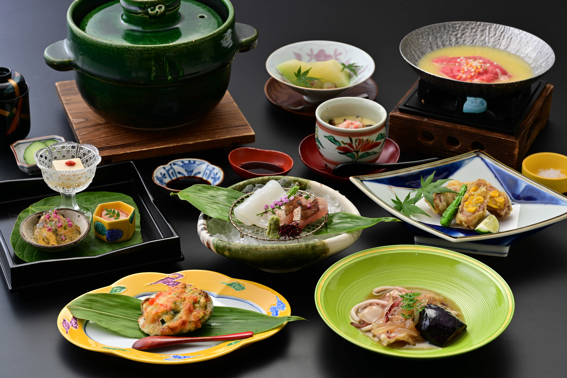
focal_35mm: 82
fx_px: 1291
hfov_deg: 24.8
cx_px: 284
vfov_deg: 16.7
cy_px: 189
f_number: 11
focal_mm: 82
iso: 100
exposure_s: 1/125
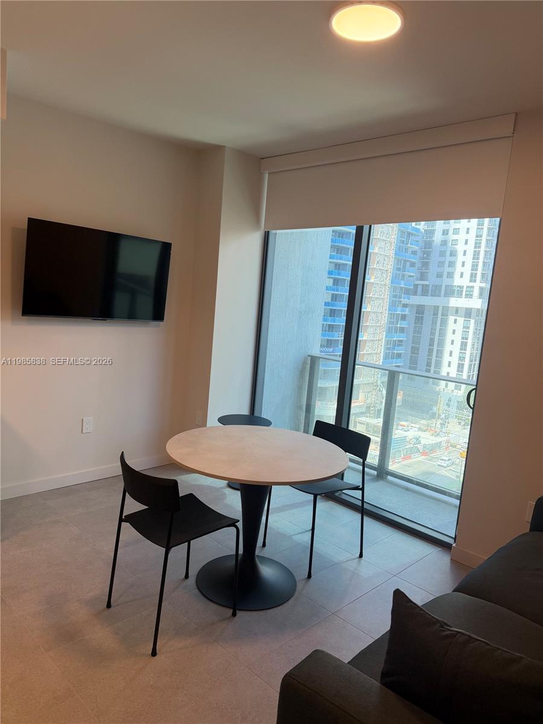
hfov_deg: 56.8
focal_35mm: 24
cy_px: 362
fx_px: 502
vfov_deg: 71.6
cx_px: 272
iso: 125
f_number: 1.78
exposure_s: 1/208
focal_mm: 6.76
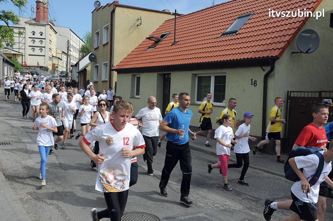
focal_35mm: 36
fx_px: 333
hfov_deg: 53.2
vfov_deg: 36.8
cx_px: 166
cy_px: 110
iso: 800
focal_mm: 24
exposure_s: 1/640
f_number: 13
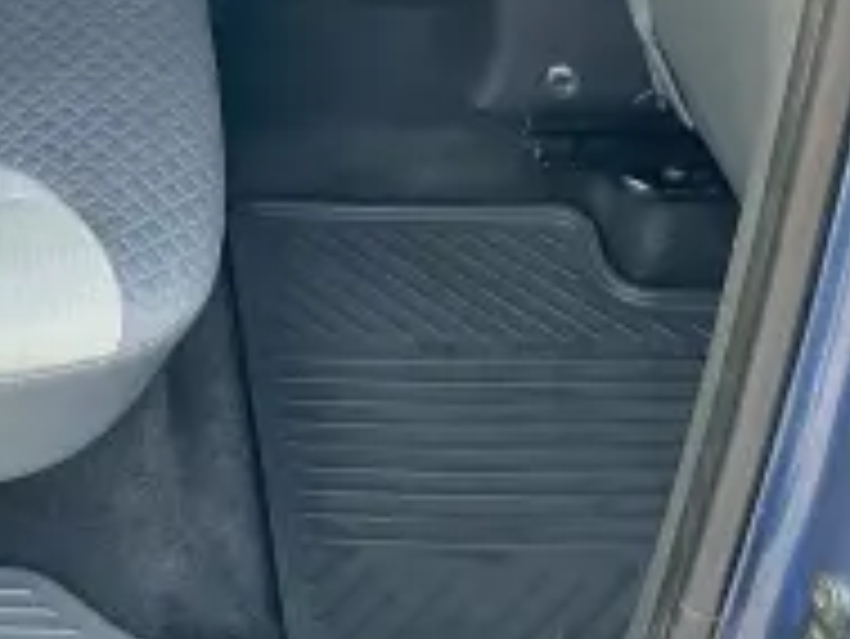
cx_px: 27
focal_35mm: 88
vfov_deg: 16.0
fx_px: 2162
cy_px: -184
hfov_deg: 21.6
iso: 160
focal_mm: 4.25
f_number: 1.8
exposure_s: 1/60
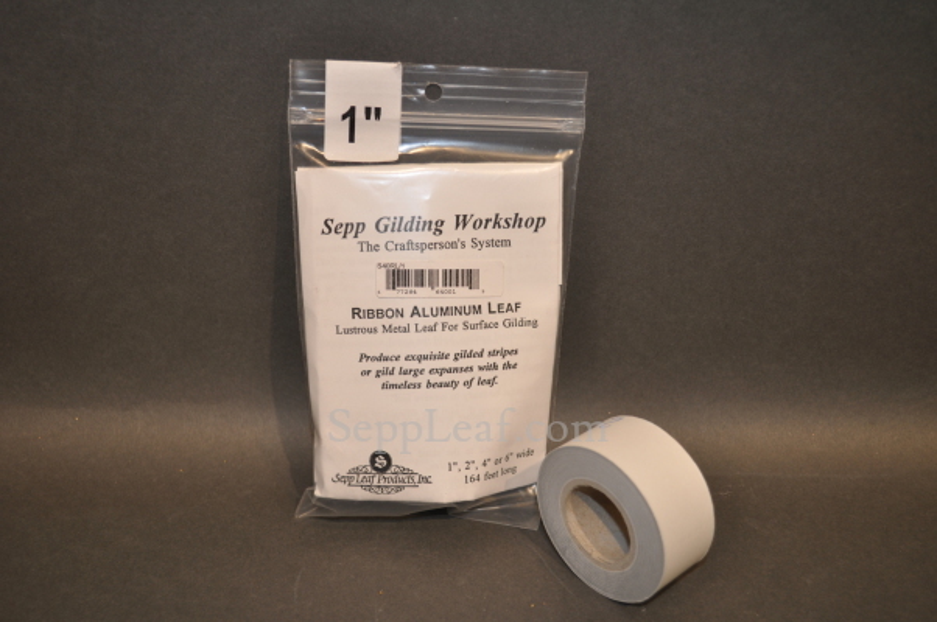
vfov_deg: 29.8
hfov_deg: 43.6
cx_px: 468
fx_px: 1170
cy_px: 311
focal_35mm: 45
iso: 200
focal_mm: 30
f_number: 4.5
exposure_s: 1/100
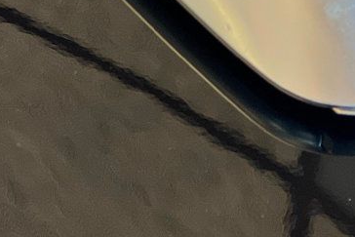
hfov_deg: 9.1
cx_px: 400
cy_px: -75
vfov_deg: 6.1
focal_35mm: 225
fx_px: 2220
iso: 100
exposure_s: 1/120
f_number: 2.8
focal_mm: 9
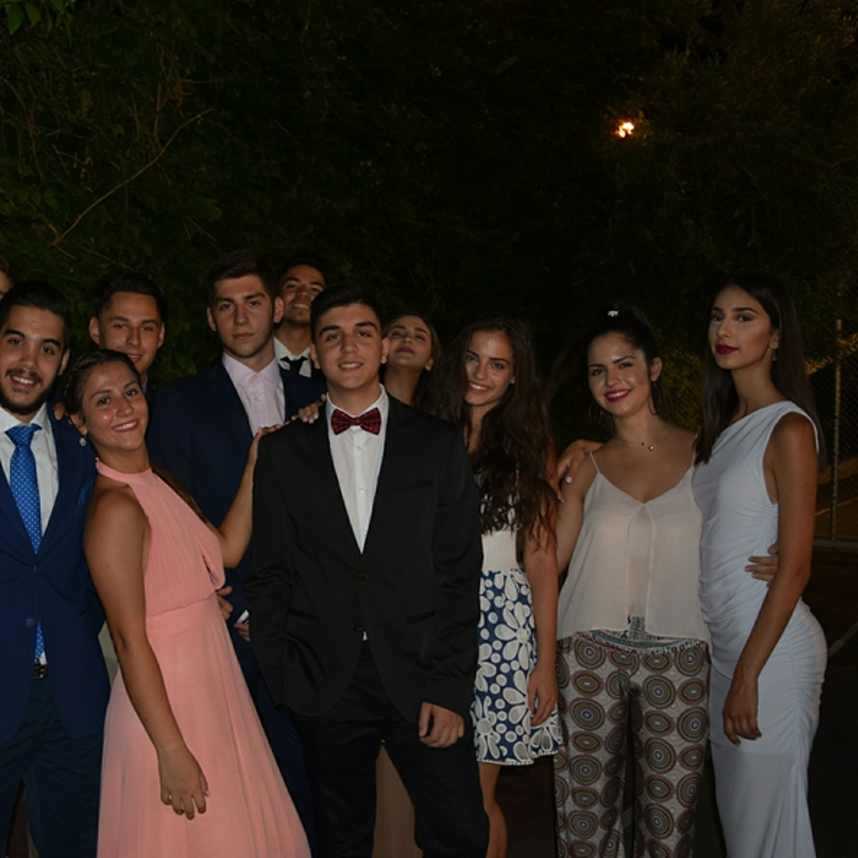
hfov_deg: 38.1
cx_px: 203
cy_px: 417
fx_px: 1206
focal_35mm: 43
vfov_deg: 39.2
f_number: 3.8
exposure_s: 1/60
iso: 800
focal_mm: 20
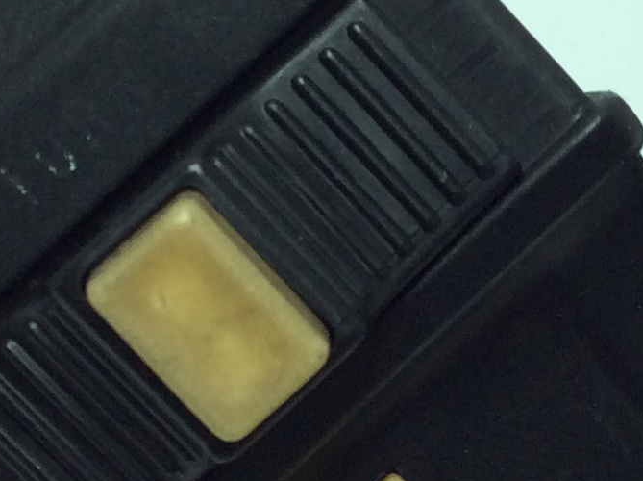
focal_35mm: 124
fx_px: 2300
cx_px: 616
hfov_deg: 15.7
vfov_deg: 11.9
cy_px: 131
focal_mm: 3.3
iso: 32
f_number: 2.4
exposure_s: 1/360
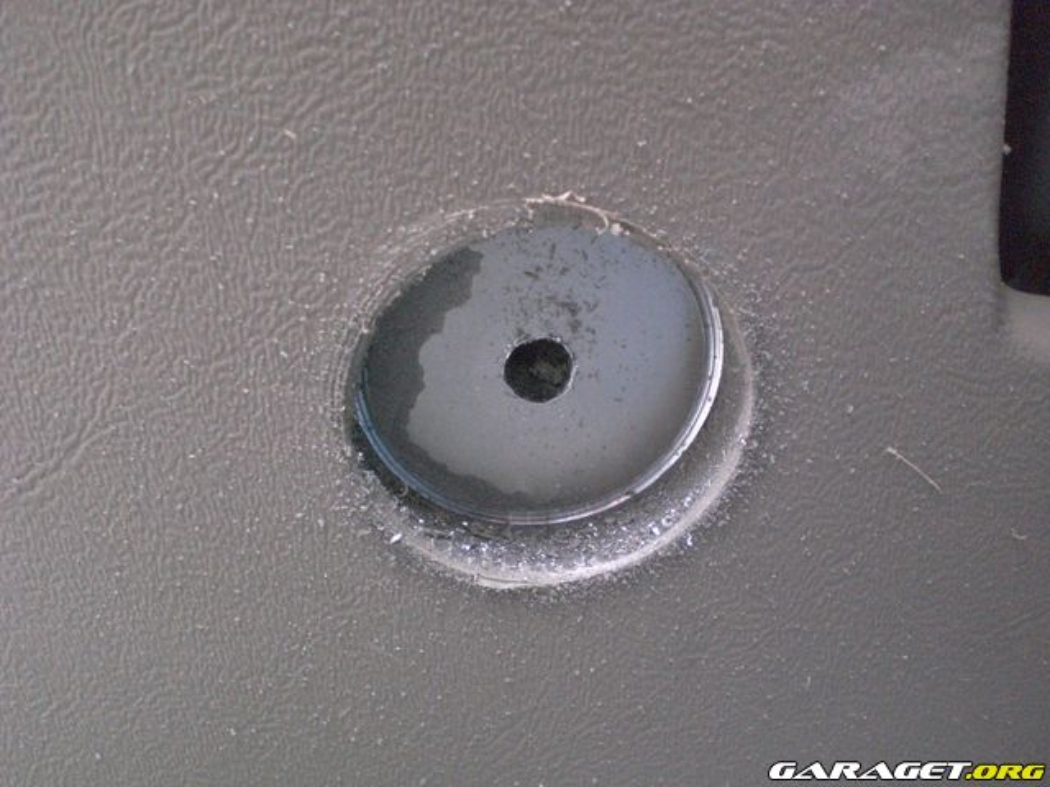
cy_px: 394
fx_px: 1153
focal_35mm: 38
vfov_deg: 37.7
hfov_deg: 49.0
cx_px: 525
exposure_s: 1/50
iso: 800
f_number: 3.1
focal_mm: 6.3
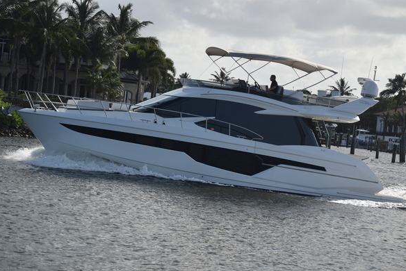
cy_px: 138
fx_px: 1303
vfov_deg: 11.9
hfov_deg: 17.7
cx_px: 200
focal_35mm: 116
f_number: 6.3
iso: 200
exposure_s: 1/640
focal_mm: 75
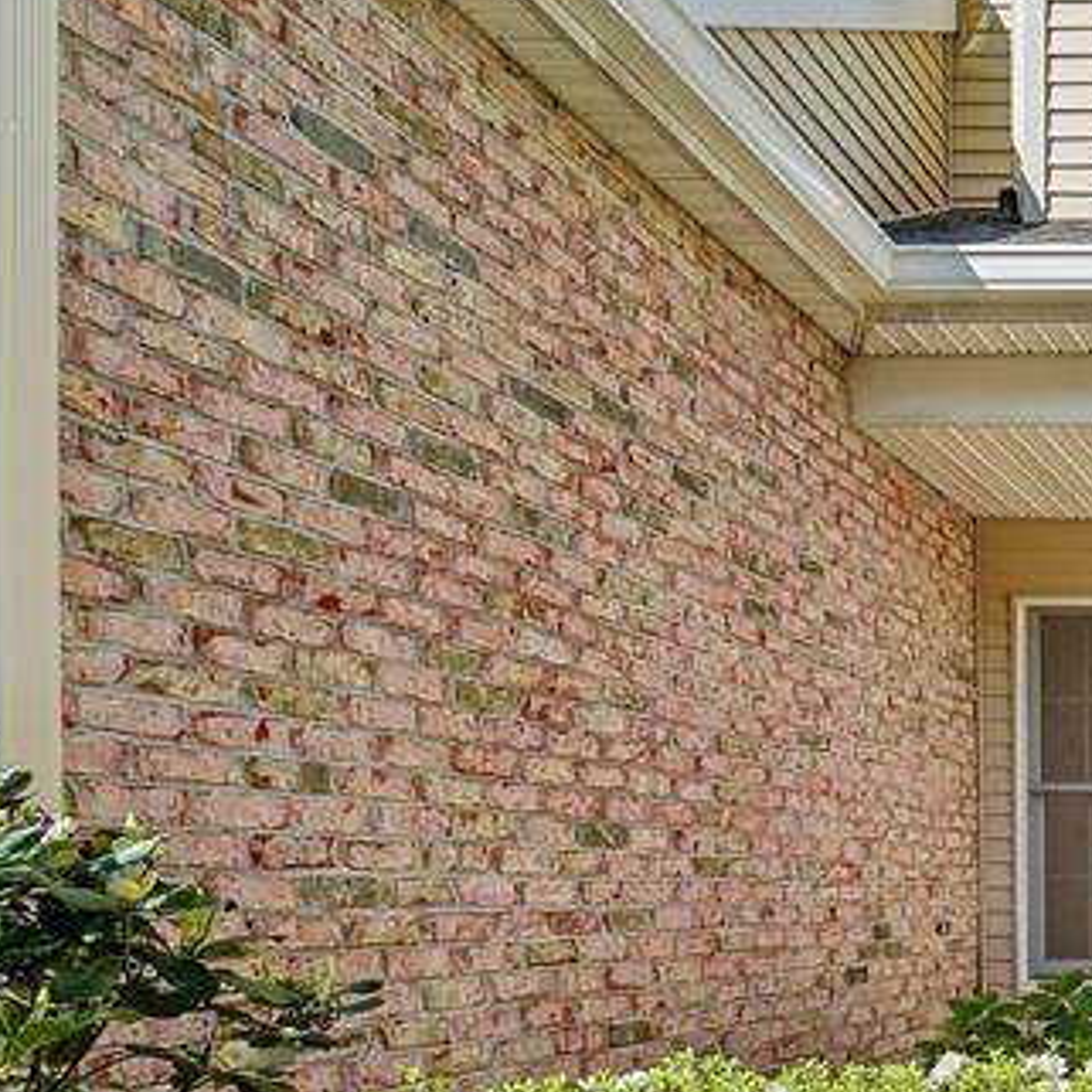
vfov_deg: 42.0
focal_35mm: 38
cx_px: 1497
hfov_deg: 31.2
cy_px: 864
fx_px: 1356
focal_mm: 14
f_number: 8
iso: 400
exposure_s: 1/640
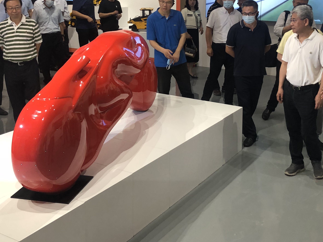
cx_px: 193
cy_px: 51
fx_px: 448
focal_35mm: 48
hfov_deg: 39.5
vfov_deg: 29.6
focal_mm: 4
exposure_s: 1/120
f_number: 1.8
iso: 160
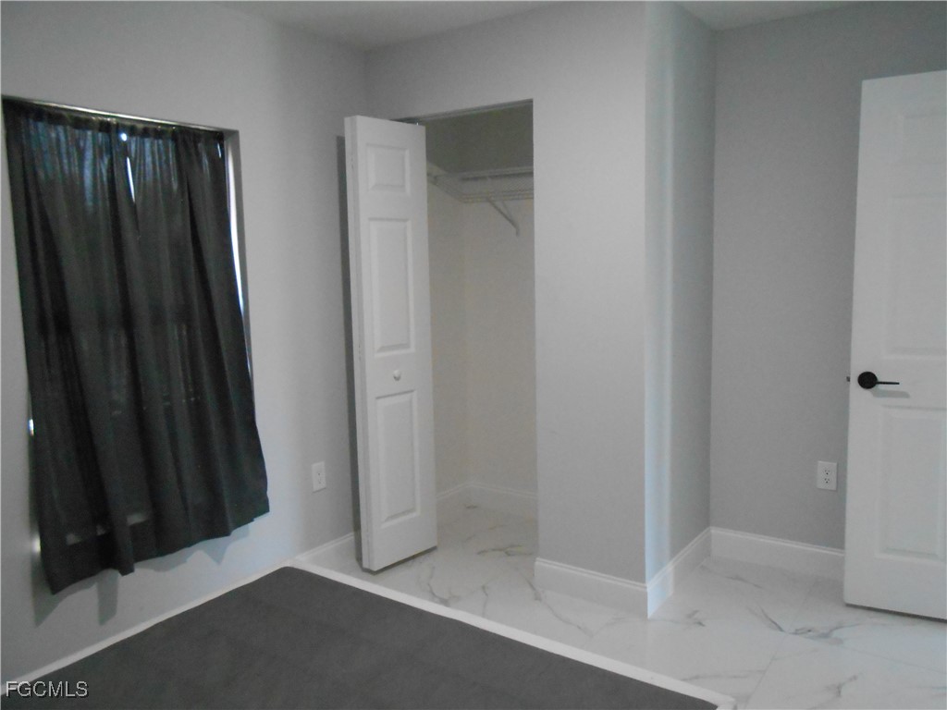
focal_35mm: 26
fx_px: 711
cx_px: 474
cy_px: 355
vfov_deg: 53.1
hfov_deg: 67.3
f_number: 3.5
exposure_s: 1/50
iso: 800
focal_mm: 4.6
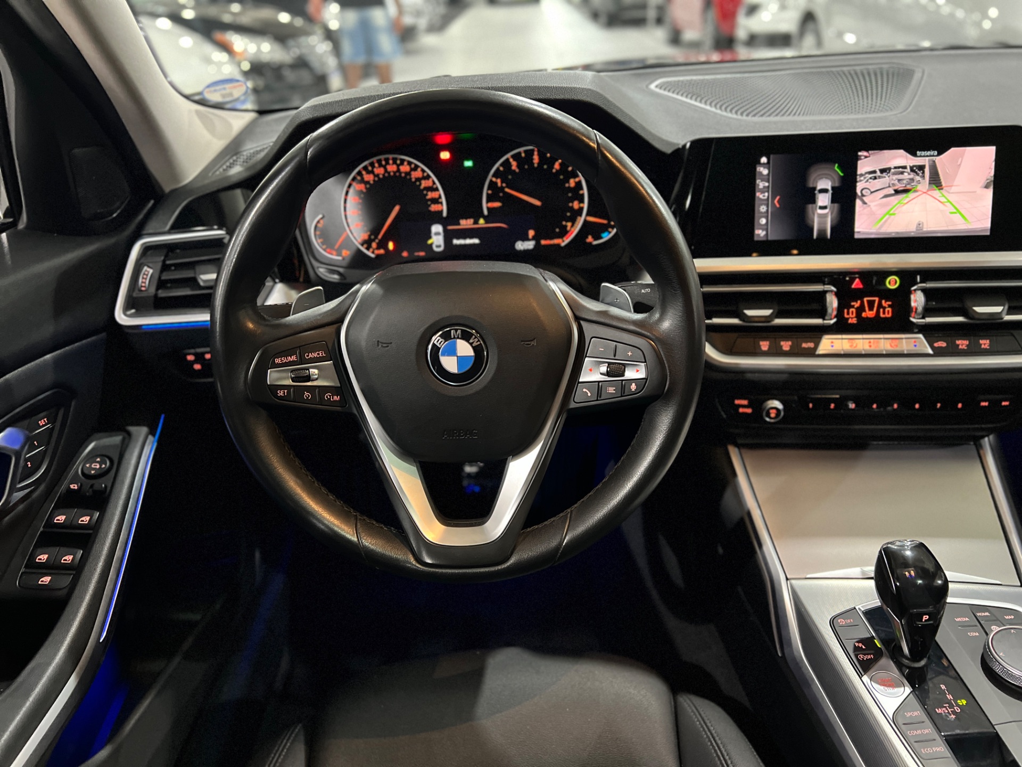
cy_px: 384
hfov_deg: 67.3
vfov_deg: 53.1
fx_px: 768
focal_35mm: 26
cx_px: 511
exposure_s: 1/31
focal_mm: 5.7
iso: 640
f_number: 1.5
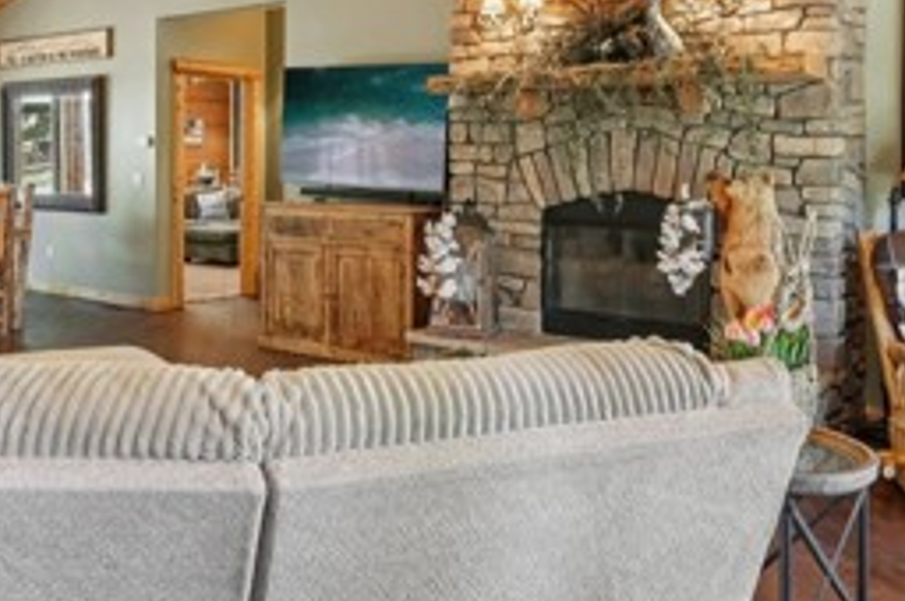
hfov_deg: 48.1
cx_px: 343
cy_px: 145
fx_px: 1004
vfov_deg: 32.6
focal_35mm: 40
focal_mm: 16
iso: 400
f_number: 8
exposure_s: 1/3.33
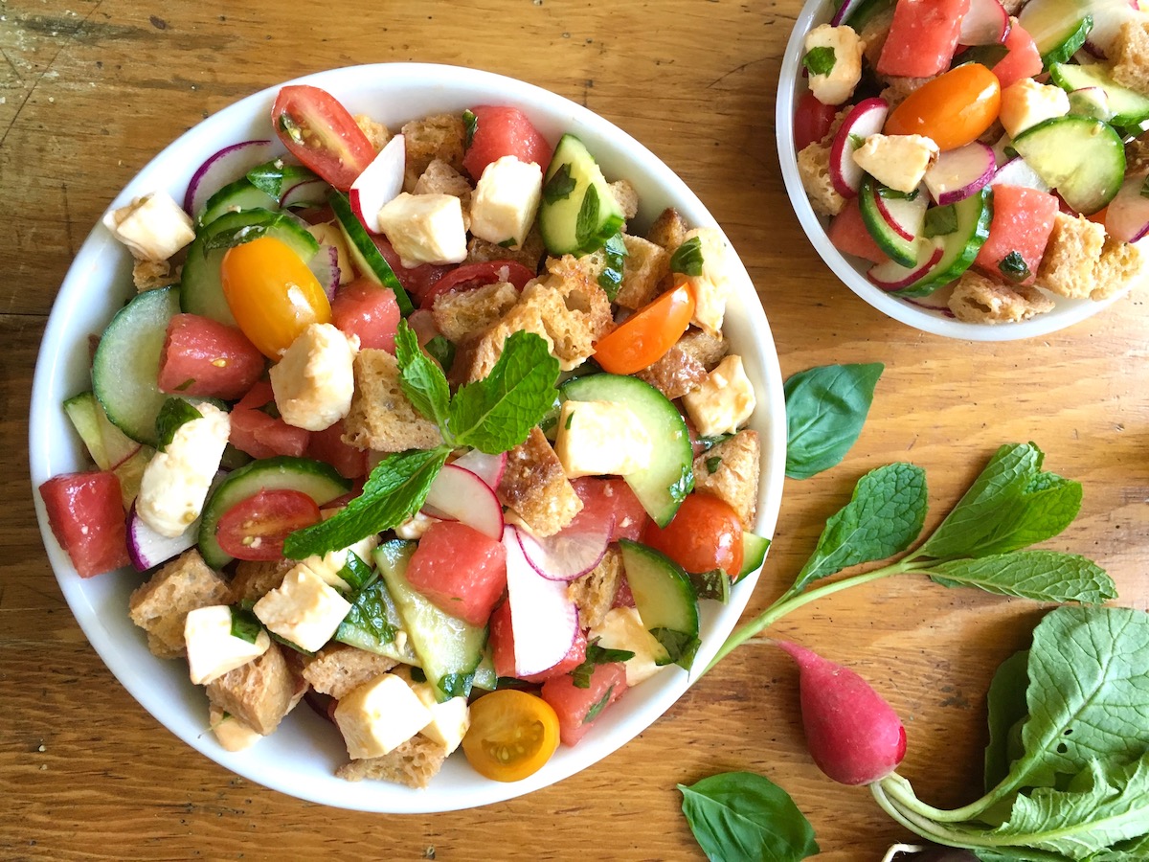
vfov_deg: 48.2
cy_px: 431
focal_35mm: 29
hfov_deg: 61.7
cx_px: 574
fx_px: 963
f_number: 2.2
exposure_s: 1/30
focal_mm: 4.15
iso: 80
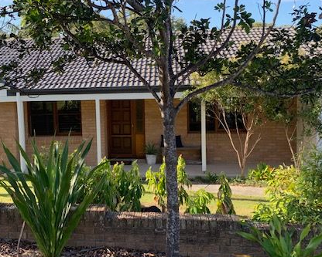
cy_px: 116
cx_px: 105
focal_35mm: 39
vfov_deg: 38.2
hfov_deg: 46.1
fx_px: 372
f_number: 1.8
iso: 25
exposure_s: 1/316
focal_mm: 4.25
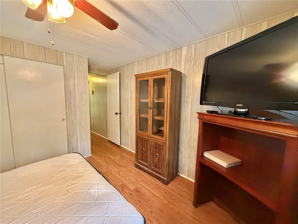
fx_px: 121
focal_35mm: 14
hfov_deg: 102.1
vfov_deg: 85.7
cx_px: 149
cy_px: 112
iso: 1000
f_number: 2.2
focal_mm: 2.22
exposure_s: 1/60
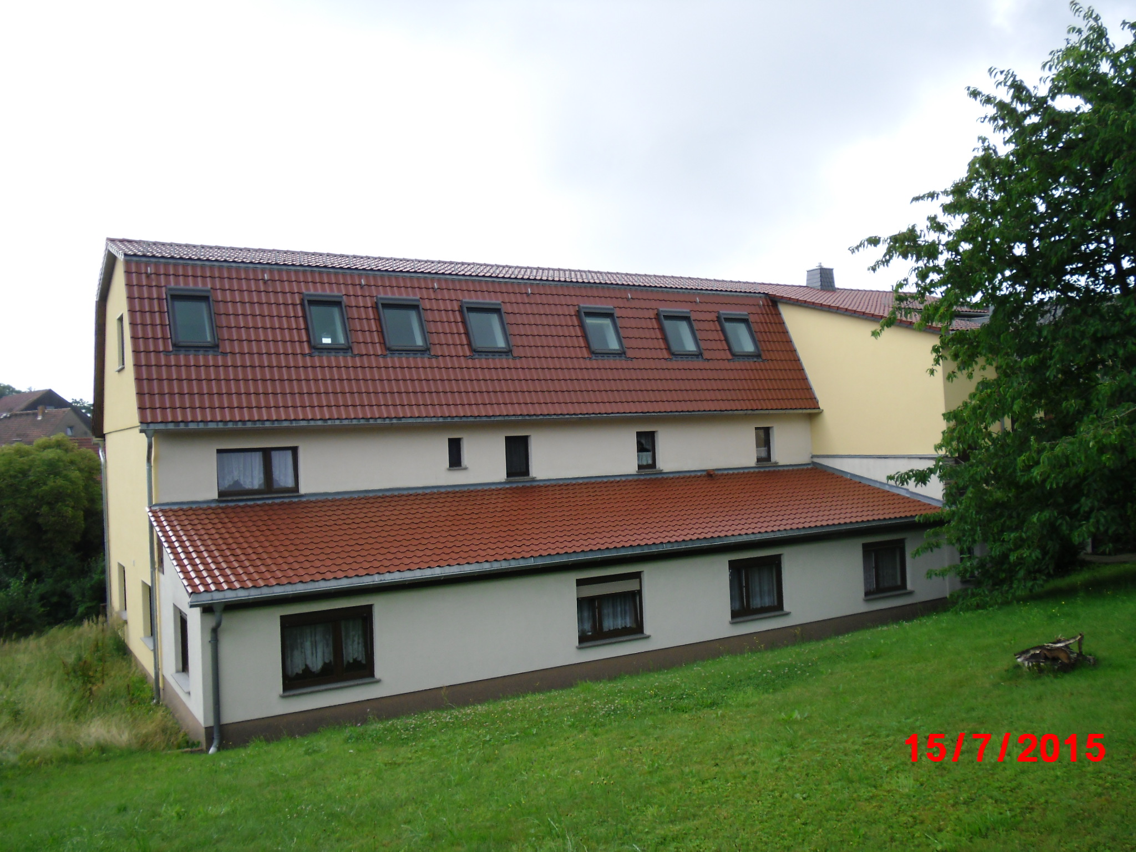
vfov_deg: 44.2
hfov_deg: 56.8
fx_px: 1050
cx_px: 568
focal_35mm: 32
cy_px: 426
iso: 100
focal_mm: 5.8
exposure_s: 1/200
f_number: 3.5
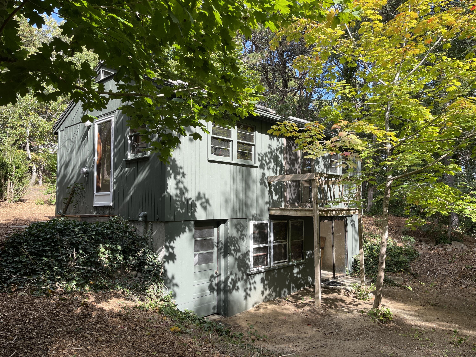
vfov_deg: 54.9
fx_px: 344
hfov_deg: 69.4
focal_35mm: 25
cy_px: 178
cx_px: 238
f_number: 1.6
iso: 32
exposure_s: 1/676
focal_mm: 5.1
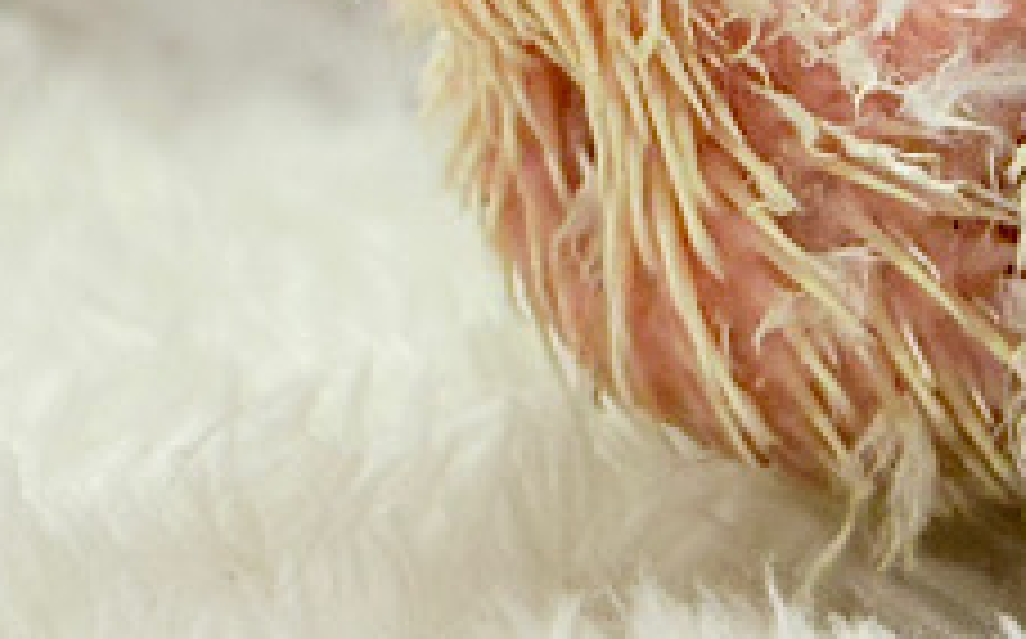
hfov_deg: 13.3
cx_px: 1022
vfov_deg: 8.3
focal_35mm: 155
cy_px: -171
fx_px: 4330
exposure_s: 1/100
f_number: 1.6
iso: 80
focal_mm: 5.96
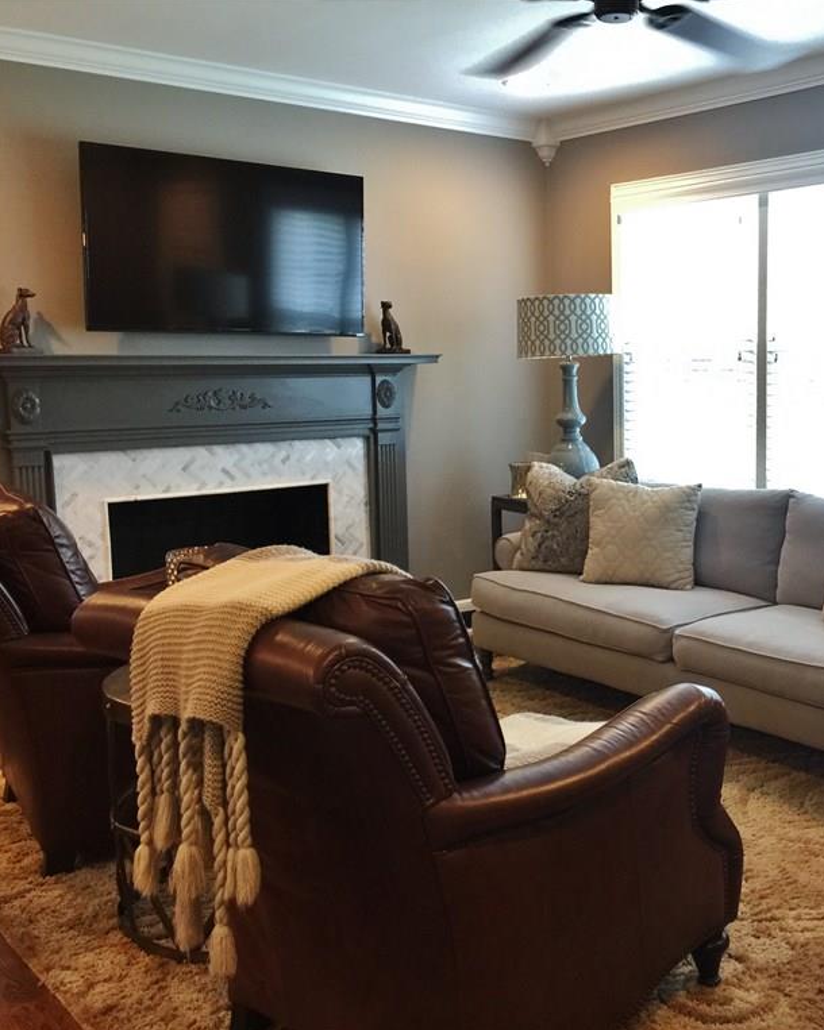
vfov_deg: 47.9
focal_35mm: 38
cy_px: 516
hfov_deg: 38.2
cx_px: 616
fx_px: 1159
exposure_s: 1/15
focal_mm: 4.15
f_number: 2.2
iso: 80
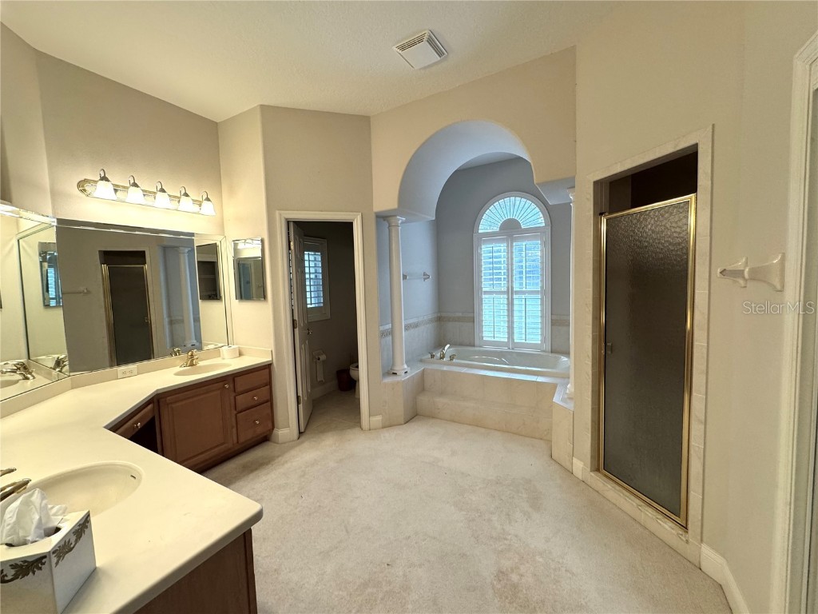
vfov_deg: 85.7
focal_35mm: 14
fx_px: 331
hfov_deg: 102.1
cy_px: 307
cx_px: 409
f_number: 2.2
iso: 200
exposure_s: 1/120
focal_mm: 2.22
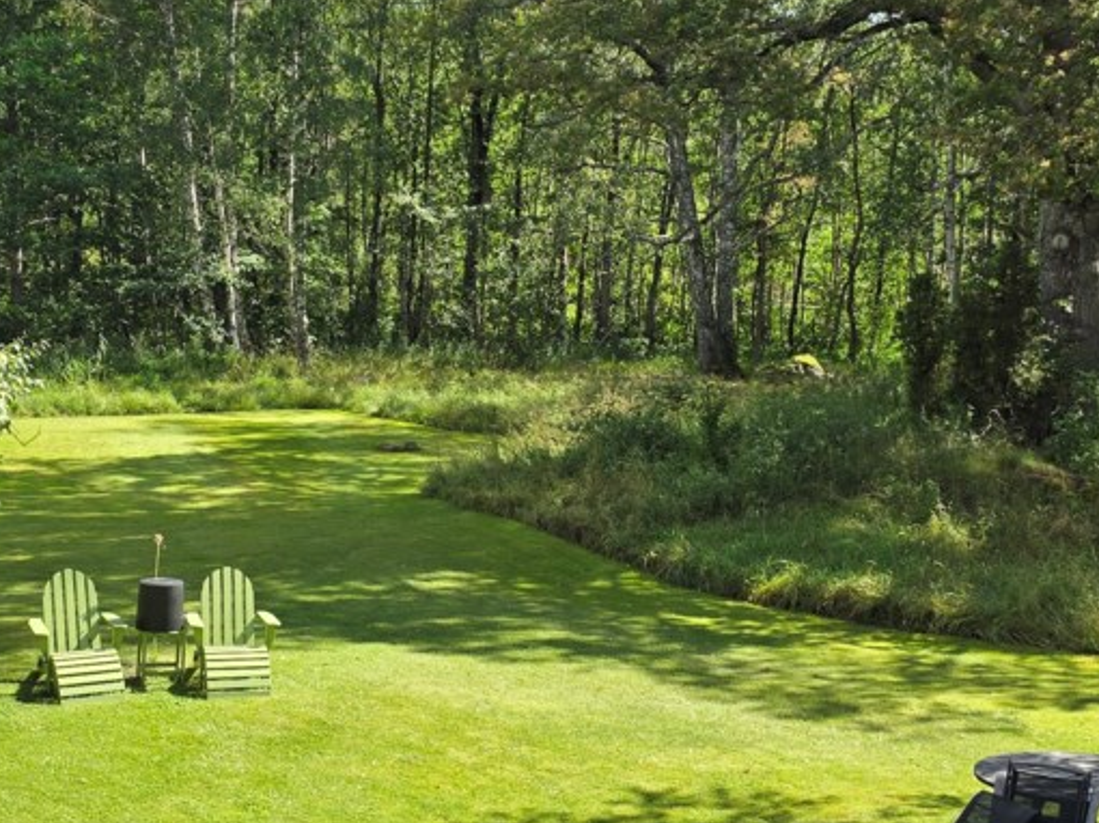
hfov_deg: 29.8
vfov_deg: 22.5
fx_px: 2063
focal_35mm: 65
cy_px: 332
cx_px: 517
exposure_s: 1/466
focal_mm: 6.3
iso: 12
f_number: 1.7
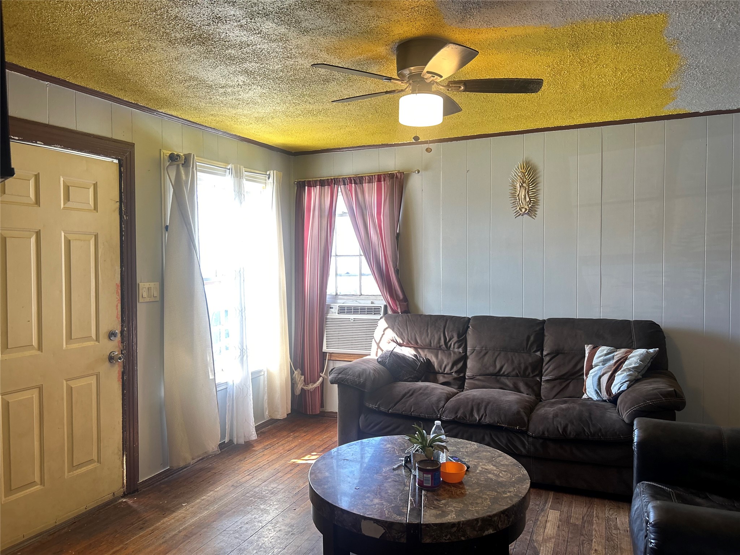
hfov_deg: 67.3
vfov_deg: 53.1
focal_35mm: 26
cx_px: 370
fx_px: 556
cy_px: 278
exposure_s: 1/60
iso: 160
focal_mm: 5.7
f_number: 1.5
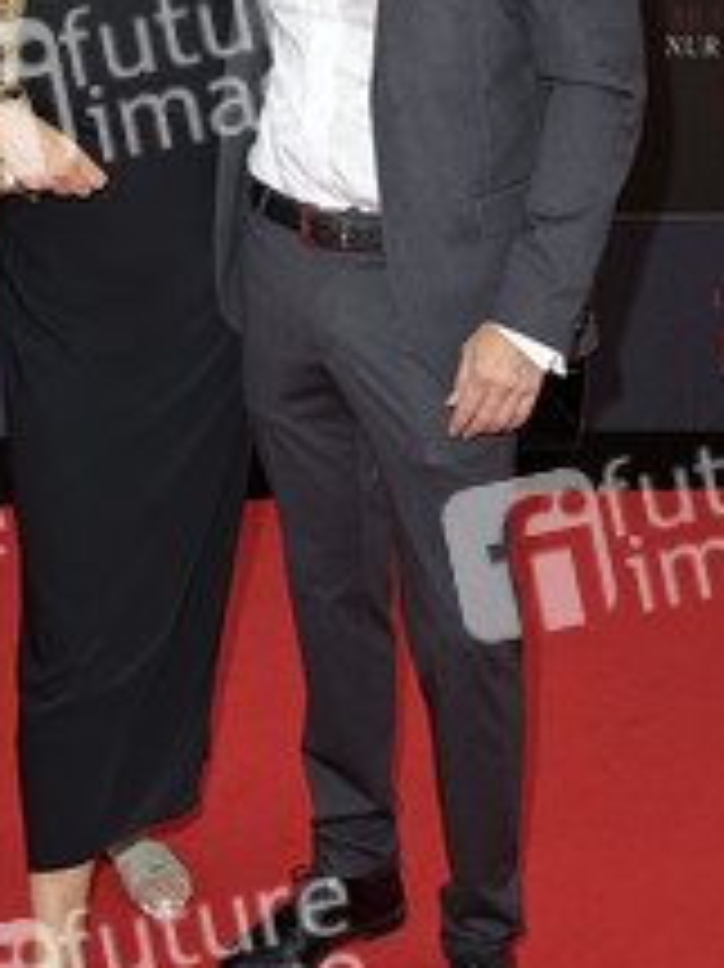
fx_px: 1898
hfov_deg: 21.5
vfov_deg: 28.4
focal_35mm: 68
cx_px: 265
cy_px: 311
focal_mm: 38
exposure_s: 1/250
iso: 400
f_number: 6.3
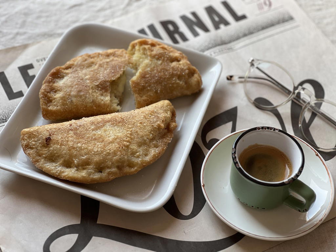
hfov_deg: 25.3
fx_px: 747
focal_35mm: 77
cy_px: 126
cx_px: 168
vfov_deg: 19.1
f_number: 2.8
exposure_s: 1/121
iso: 80
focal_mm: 9
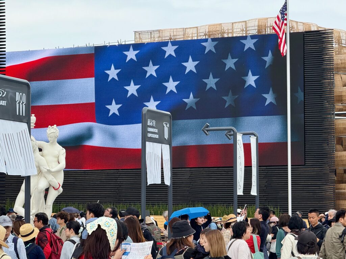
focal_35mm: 120
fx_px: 1199
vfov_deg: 12.3
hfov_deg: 16.4
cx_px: 173
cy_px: 130
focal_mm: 15.66
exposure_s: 1/802
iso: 64
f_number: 2.8
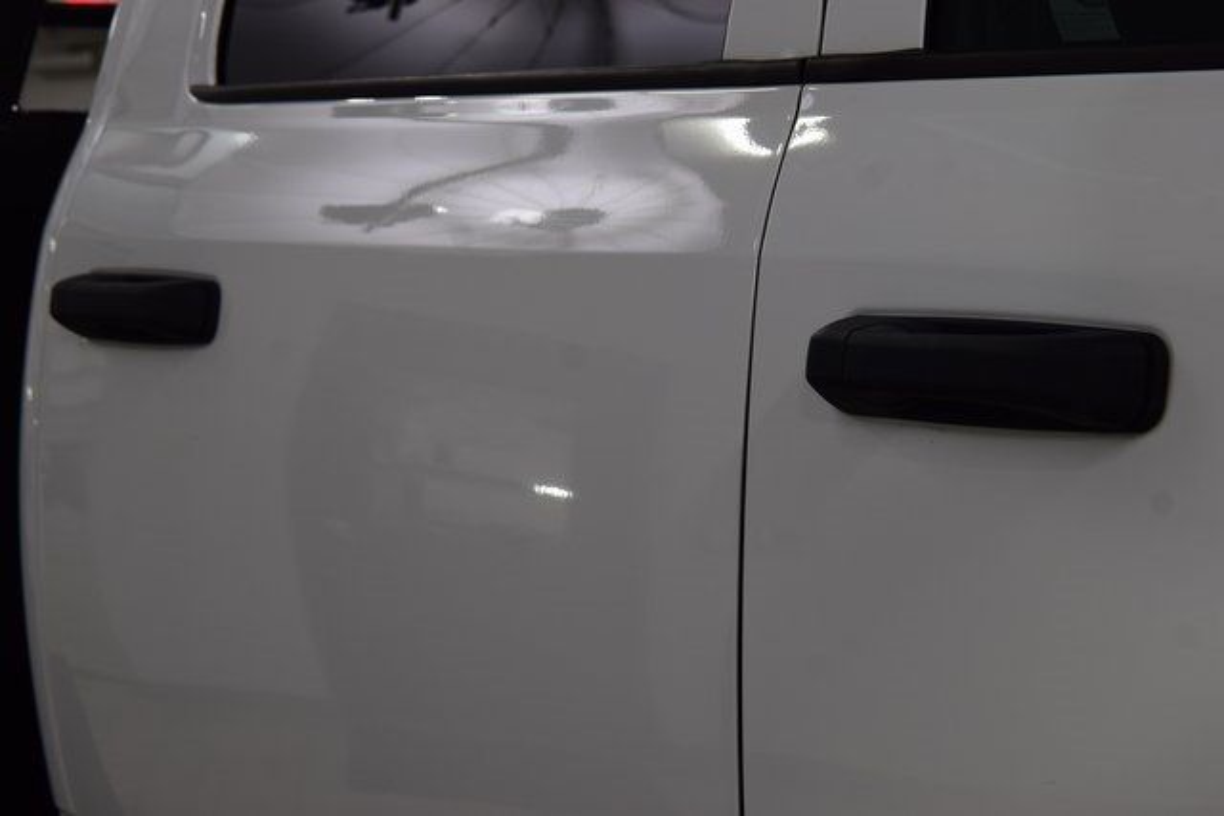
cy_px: 408
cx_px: 612
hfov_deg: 26.0
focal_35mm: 78
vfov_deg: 17.5
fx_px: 2652
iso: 400
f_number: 7.1
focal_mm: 52
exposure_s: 1/30
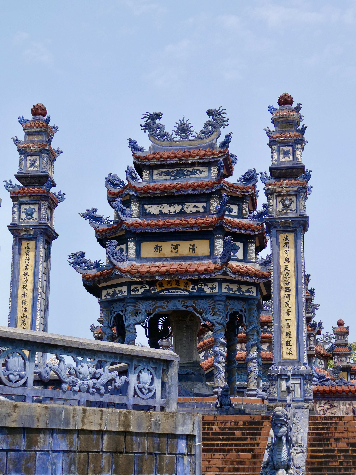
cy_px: 238
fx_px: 836
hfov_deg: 24.0
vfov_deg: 31.7
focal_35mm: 61
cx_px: 178
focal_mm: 10.9
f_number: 4.3
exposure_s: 1/640
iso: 80
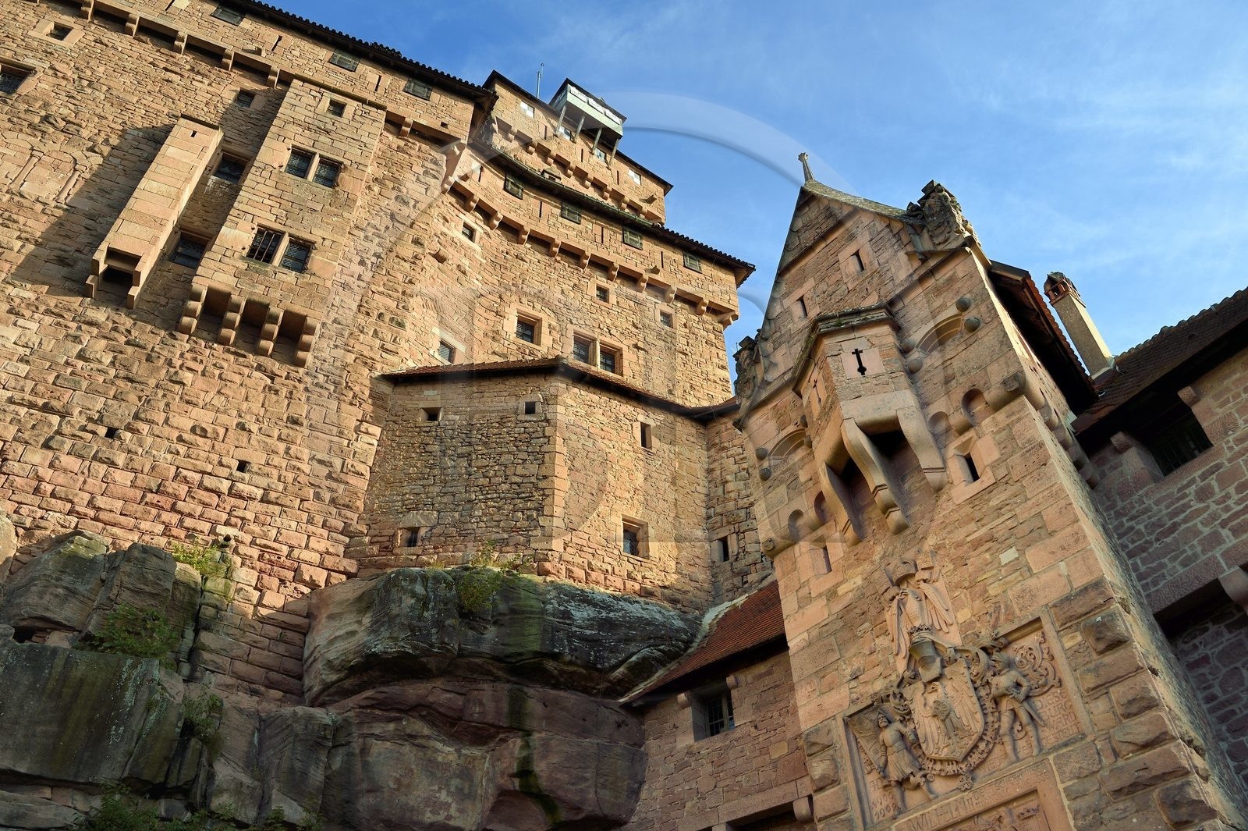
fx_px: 1039
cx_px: 624
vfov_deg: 43.6
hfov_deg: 62.0
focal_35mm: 30
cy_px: 416
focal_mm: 30
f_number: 10
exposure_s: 1/160
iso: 200
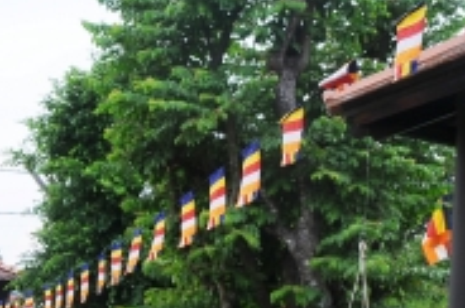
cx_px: -129
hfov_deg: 21.0
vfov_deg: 14.3
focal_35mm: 89
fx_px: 1144
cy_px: 473
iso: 200
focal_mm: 17
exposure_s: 1/200
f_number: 8
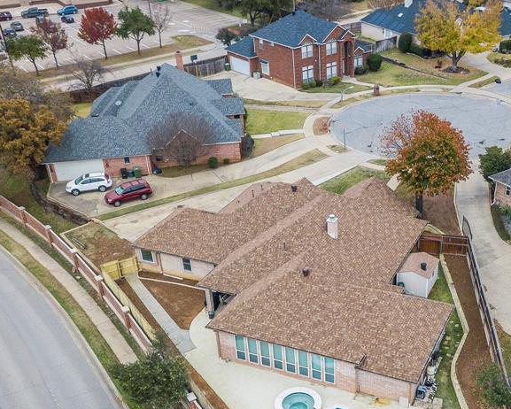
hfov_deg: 40.5
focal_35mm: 45
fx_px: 681
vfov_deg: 32.9
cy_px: 296
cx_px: 348
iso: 100
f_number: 2.2
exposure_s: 1/620
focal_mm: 4.73
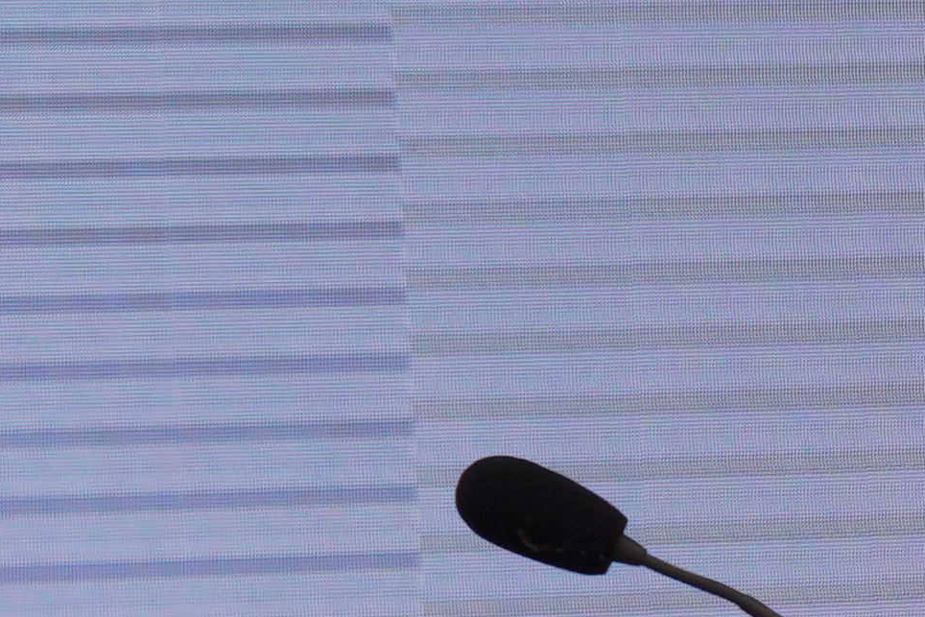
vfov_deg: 5.4
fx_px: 6476
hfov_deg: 7.4
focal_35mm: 252
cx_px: -1709
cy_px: -240
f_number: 4
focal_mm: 33
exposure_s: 1/60
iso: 100
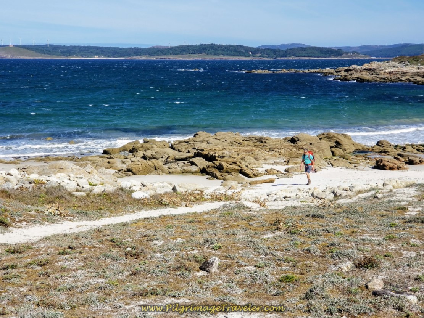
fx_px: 637
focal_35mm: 52
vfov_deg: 28.0
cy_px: 159
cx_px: 212
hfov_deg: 36.8
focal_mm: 6
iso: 25
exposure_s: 1/1010
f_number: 2.4
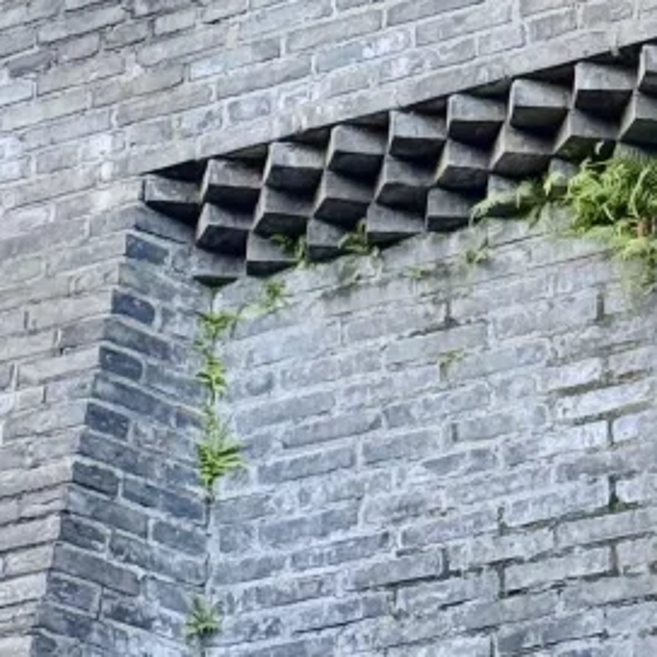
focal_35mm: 225
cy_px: -377
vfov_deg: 7.6
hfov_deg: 7.8
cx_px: 379
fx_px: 4831
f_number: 1.78
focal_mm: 6.76
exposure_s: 1/60
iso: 100
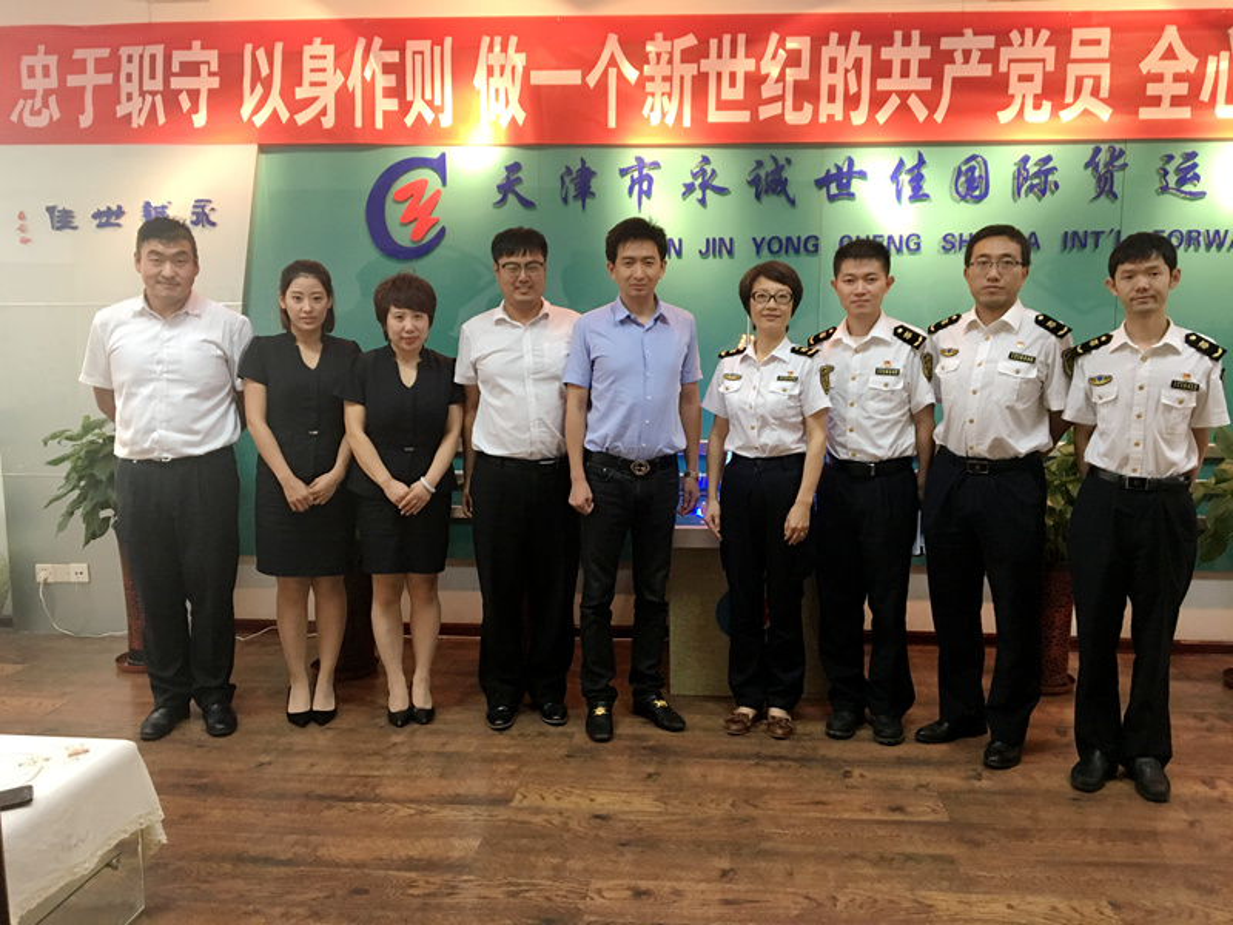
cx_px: 616
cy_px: 462
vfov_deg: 48.2
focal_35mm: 29
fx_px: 1033
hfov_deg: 61.7
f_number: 2.2
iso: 160
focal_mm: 4.15
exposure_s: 1/33
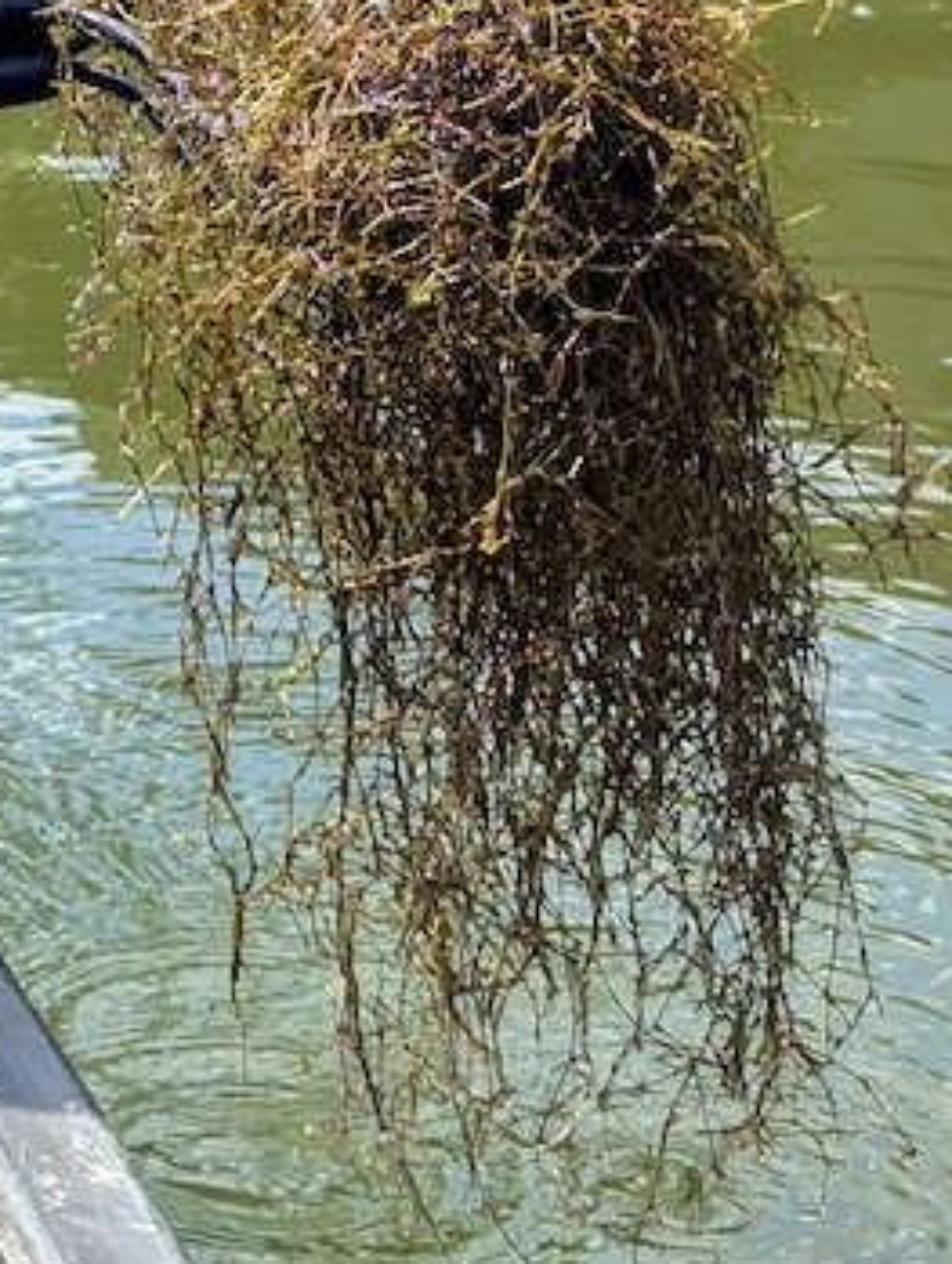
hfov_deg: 10.0
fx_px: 5337
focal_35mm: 146
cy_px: -208
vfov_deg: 13.2
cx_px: -228
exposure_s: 1/1309
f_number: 1.85
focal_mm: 6.81
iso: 41
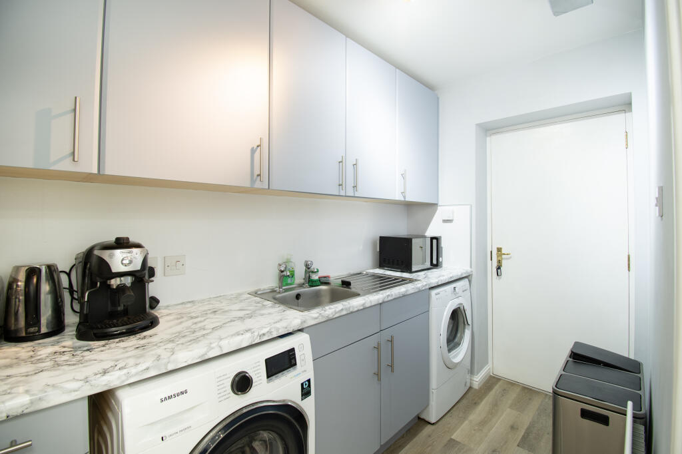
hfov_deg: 100.4
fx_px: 284
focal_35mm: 15
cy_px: 227
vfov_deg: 77.3
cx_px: 341
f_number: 8
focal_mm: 10
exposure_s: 1/4
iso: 320
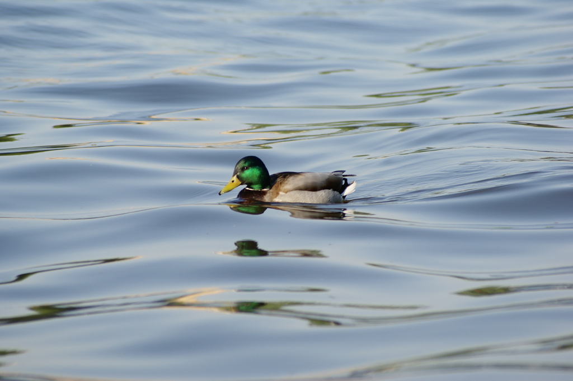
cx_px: 286
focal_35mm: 345
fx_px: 5489
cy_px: 190
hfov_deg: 6.0
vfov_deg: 4.0
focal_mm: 230
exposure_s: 1/400
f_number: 7.1
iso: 100
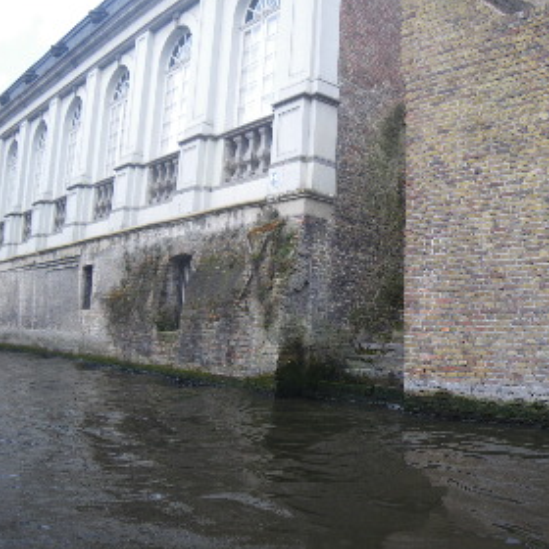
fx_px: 610
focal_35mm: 34
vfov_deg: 48.4
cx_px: 335
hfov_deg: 48.1
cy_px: 271
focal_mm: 5
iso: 50
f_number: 3.5
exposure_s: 1/125
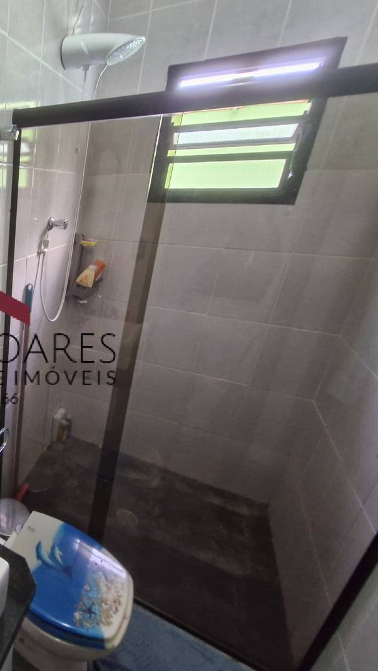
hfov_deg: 44.9
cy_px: 334
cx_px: -33
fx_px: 338
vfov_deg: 89.6
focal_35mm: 19
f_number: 2.2
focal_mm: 1.74
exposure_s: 1/30
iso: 400
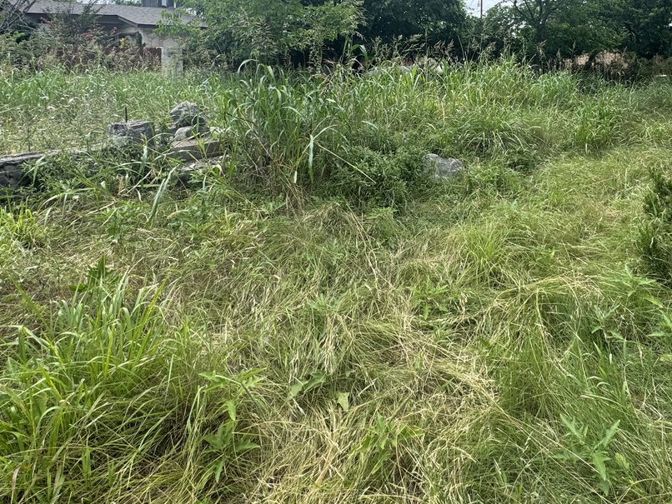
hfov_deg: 68.7
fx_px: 485
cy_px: 94
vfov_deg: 51.2
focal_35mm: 25
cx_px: 401
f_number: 2.2
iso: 50
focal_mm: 2.22
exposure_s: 1/488
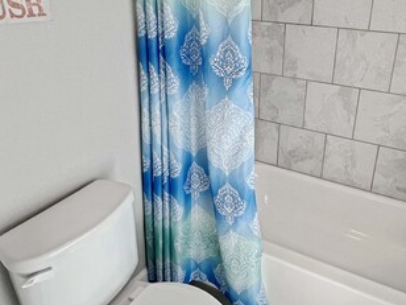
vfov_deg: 51.1
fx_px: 317
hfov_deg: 63.8
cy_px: 124
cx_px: 268
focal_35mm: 27
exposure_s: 1/120
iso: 200
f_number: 1.8
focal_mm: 1.57
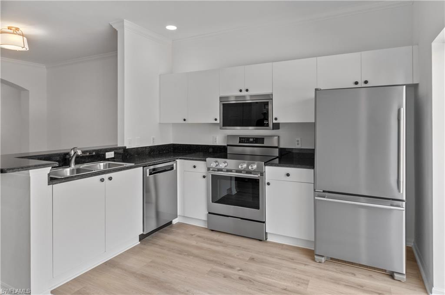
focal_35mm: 21
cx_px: 222
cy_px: 148
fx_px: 259
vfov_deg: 59.3
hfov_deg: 81.3
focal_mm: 14
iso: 200
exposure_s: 1/8
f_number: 8
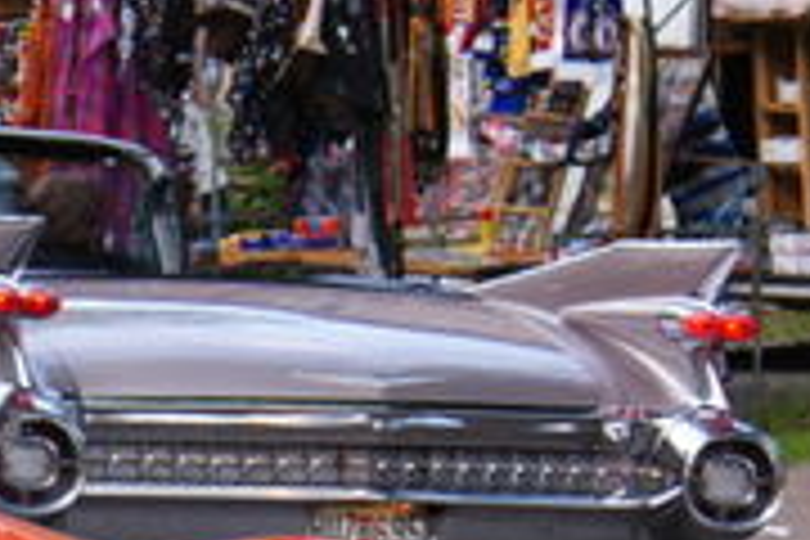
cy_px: 806
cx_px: -382
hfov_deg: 5.5
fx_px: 8414
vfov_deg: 3.7
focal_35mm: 374
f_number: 5.6
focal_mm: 70
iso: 250
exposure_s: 1/125
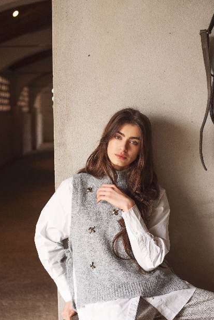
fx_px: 508
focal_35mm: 57
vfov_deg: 35.0
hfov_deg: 23.8
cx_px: 104
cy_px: 165
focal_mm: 50
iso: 500
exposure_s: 1/125
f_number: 3.2
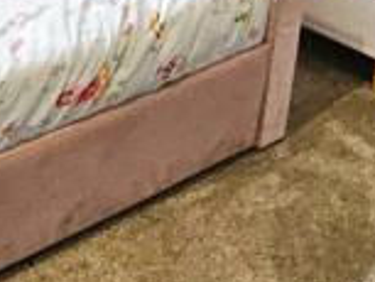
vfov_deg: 16.2
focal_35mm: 87
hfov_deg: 22.5
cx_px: 157
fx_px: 943
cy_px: -76
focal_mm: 1.7
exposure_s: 1/50
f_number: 2.2
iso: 400
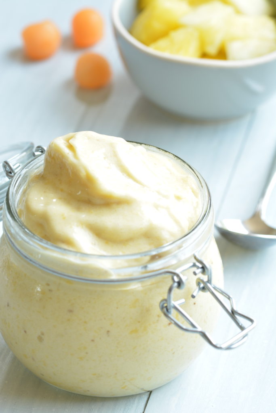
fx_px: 1810
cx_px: 138
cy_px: 206
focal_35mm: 158
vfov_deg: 13.0
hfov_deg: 8.7
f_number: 8
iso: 200
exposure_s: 1/15
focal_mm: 105
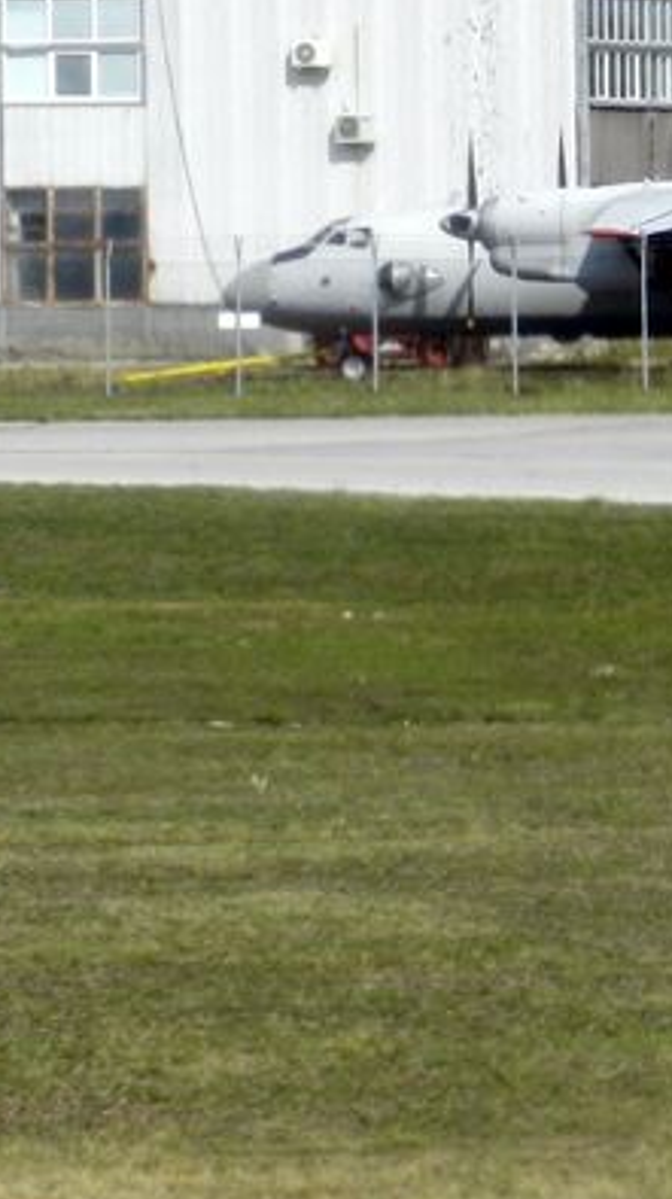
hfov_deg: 2.9
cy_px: 259
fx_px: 13048
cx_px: 739
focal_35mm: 411
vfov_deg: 5.3
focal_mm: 25.7
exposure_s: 1/1250
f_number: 5.1
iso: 160
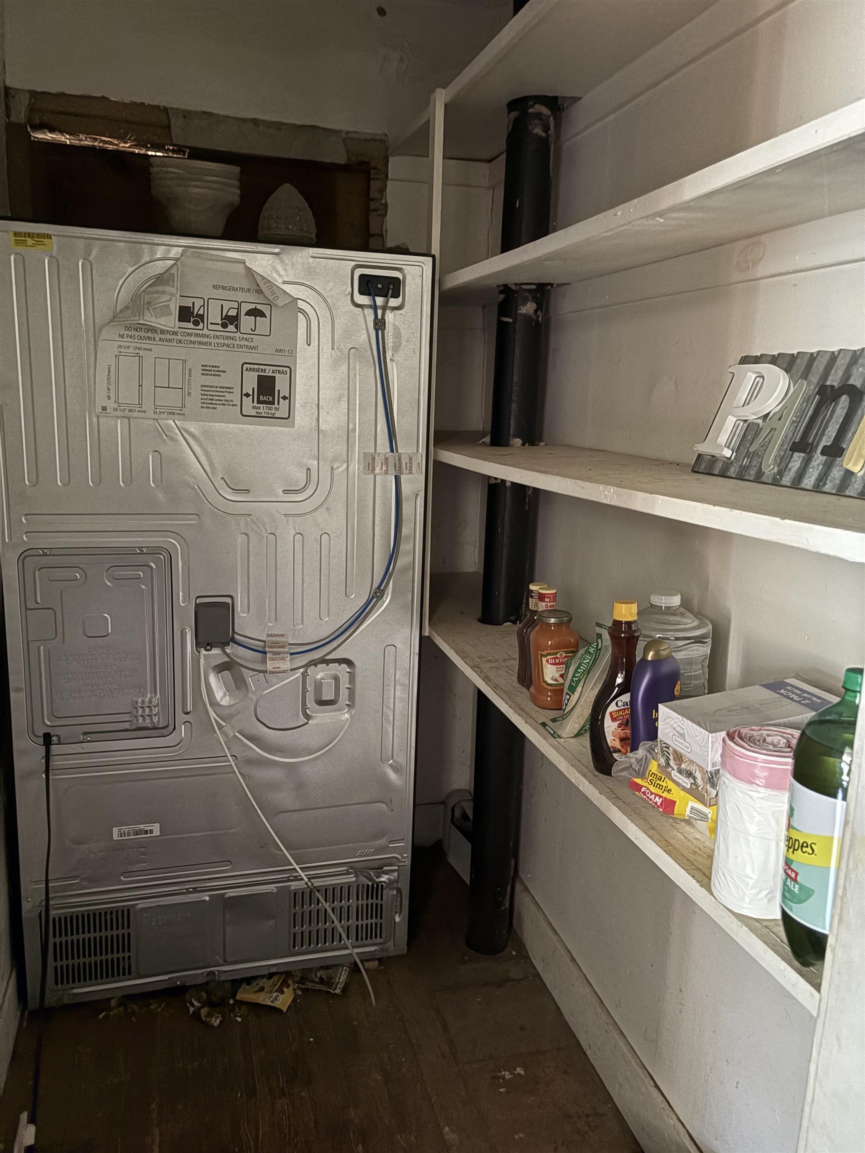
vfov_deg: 67.3
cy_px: 576
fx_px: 866
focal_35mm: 26
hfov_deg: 53.1
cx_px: 432
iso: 1250
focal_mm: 5.96
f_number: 1.6
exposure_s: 1/28
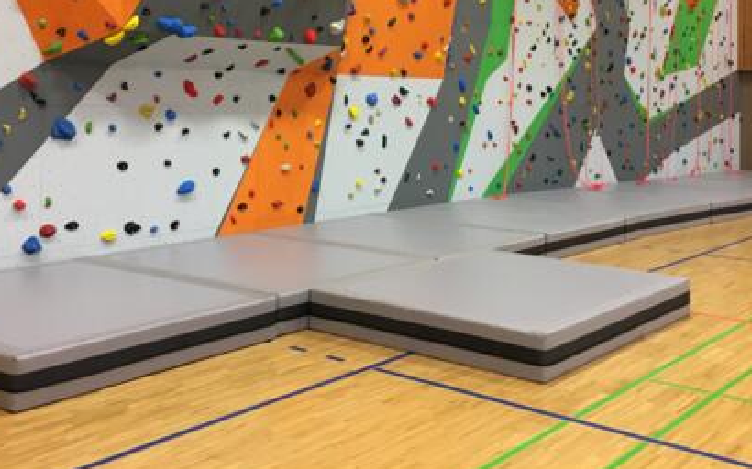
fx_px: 902
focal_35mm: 44
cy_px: 75
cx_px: 395
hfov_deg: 45.3
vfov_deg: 28.4
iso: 80
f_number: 2.2
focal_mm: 4.15
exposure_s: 1/33
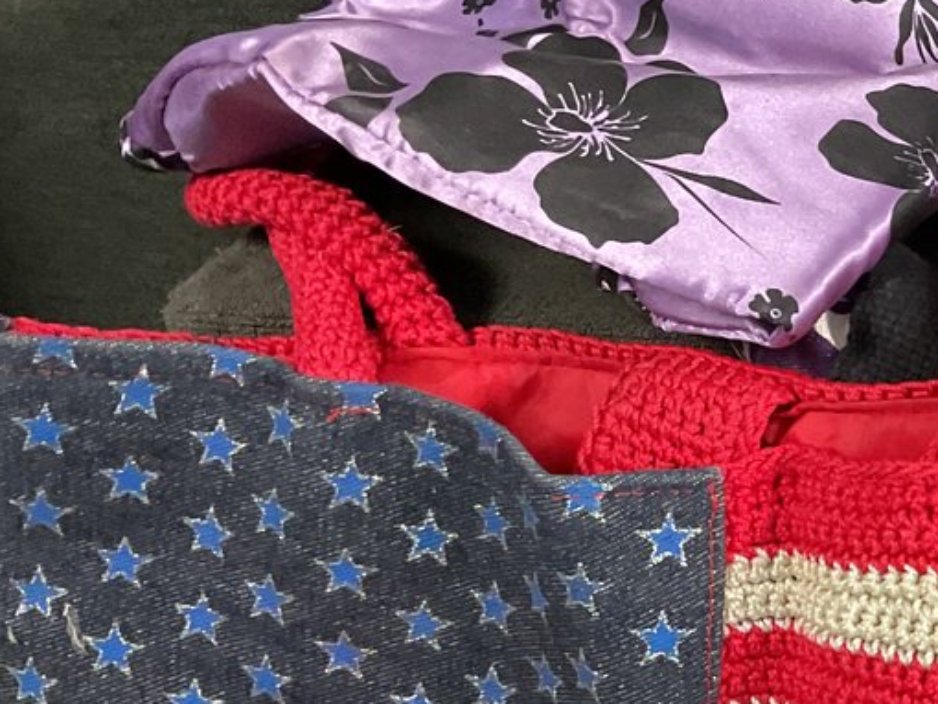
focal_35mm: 86
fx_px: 2331
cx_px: 1355
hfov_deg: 20.0
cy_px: 459
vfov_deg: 17.1
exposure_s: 1/40
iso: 200
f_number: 1.8
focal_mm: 3
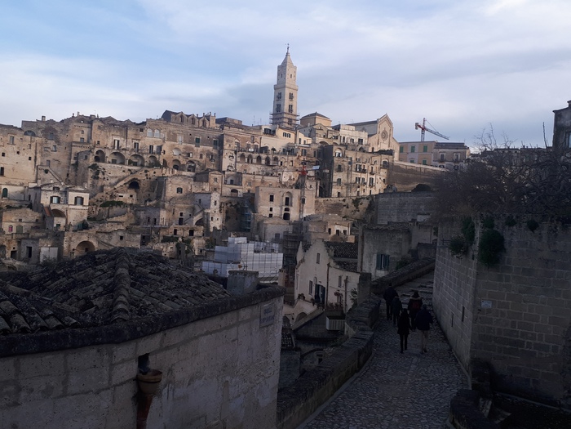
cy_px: 214
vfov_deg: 51.4
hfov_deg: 65.3
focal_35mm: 27
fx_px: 445
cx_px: 286
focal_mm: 3.6
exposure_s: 1/305
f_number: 1.9
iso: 40
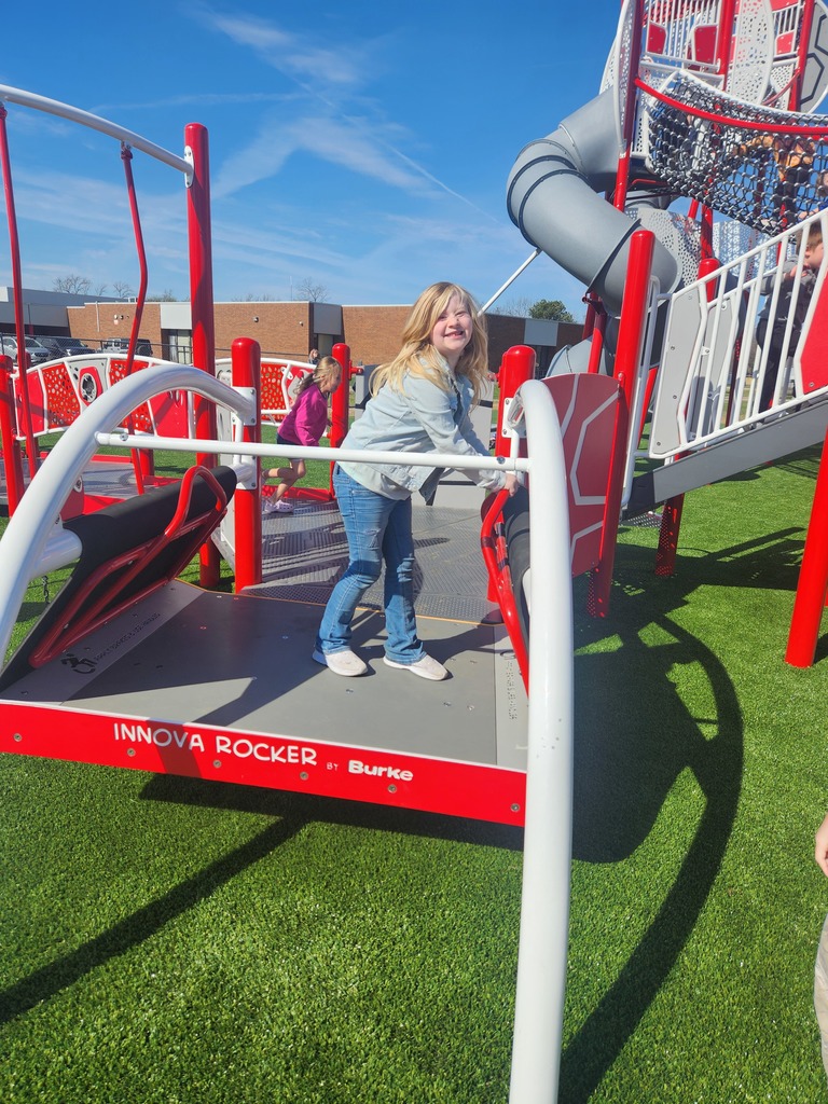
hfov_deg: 58.9
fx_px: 734
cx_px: 414
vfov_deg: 73.9
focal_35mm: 23
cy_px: 552
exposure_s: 1/2607
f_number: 1.8
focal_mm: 5.4
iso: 20
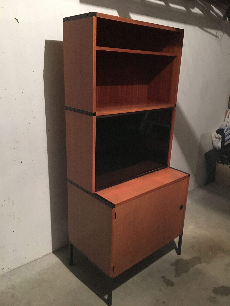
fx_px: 257
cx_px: 115
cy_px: 153
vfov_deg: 61.7
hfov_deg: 48.2
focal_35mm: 29
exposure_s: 1/4
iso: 100
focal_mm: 4.15
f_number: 2.2
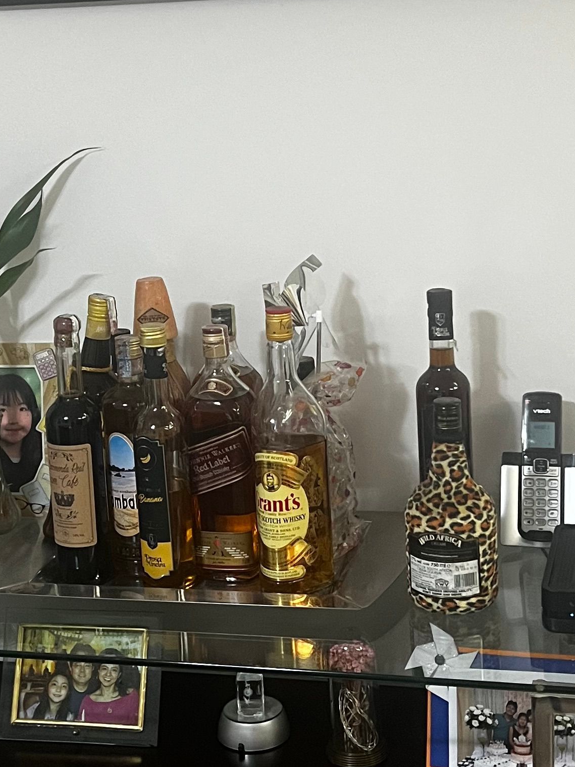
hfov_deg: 21.3
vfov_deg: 28.1
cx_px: 271
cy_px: 320
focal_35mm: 69
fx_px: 1528
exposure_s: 1/60
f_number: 1.5
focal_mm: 5.7
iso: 320
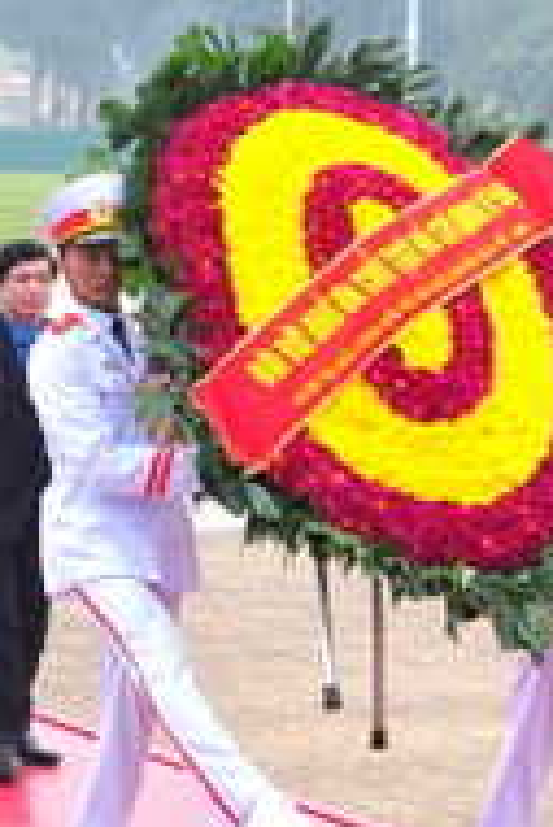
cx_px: -135
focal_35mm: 134
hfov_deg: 10.1
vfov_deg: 15.3
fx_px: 3082
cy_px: 444
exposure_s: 1/125
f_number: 6.3
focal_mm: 34
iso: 400
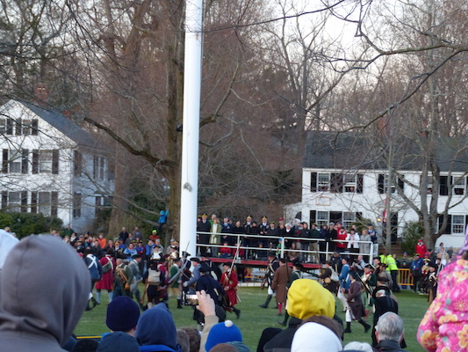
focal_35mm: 150
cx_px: 234
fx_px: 2028
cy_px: 176
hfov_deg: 13.2
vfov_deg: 9.9
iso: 400
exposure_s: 1/40
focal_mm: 27
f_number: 2.8
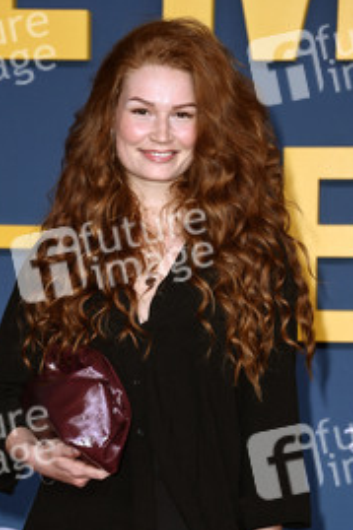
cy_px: 355
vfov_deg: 11.1
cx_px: 170
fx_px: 2739
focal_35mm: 186
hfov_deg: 7.4
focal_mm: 125
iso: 800
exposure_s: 1/200
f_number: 5.6
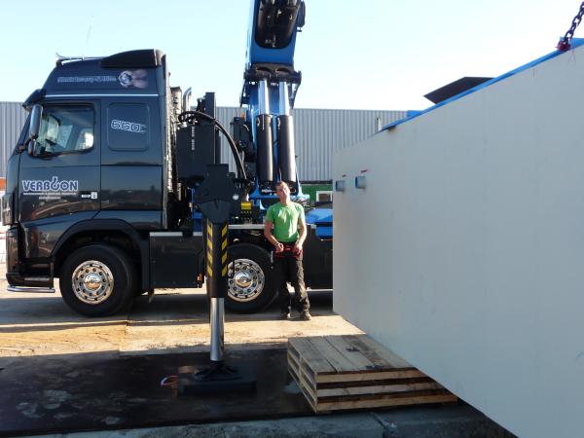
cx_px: 292
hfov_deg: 51.4
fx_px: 607
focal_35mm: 36
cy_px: 219
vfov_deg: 39.7
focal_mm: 6
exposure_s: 1/200
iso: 100
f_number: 3.7
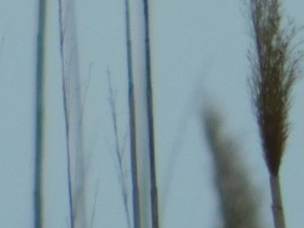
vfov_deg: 0.3
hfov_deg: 0.4
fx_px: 47423
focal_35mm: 5400
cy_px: -5
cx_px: 824
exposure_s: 1/640
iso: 125
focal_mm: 160
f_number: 6.5
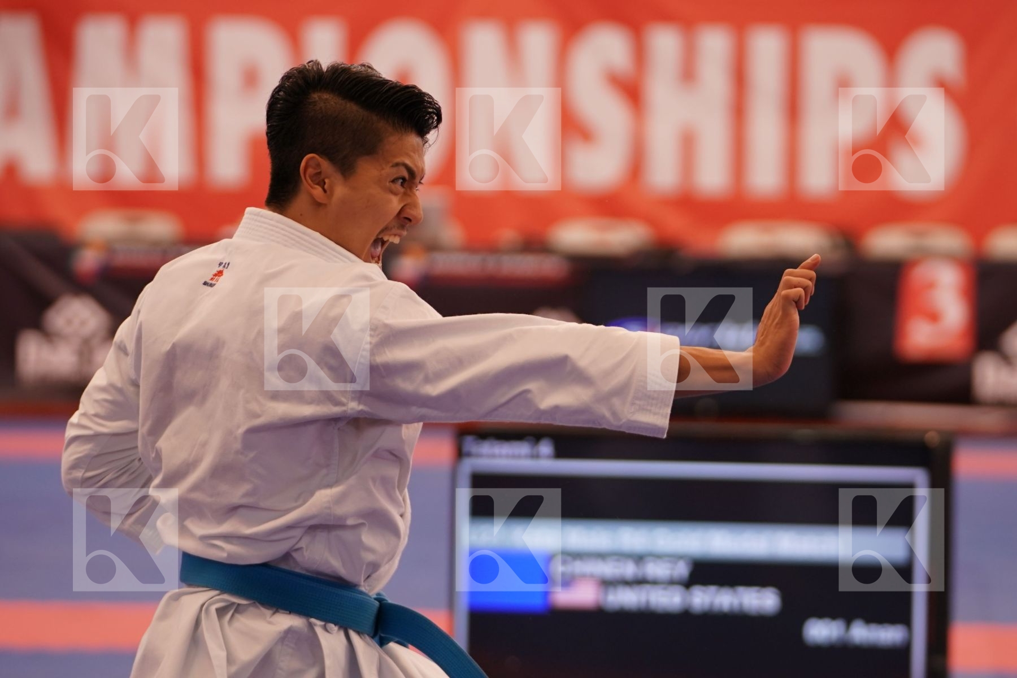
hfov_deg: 10.8
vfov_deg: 7.2
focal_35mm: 190
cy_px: 339
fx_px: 5367
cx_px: 508
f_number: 2.8
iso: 640
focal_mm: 127
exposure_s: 1/400
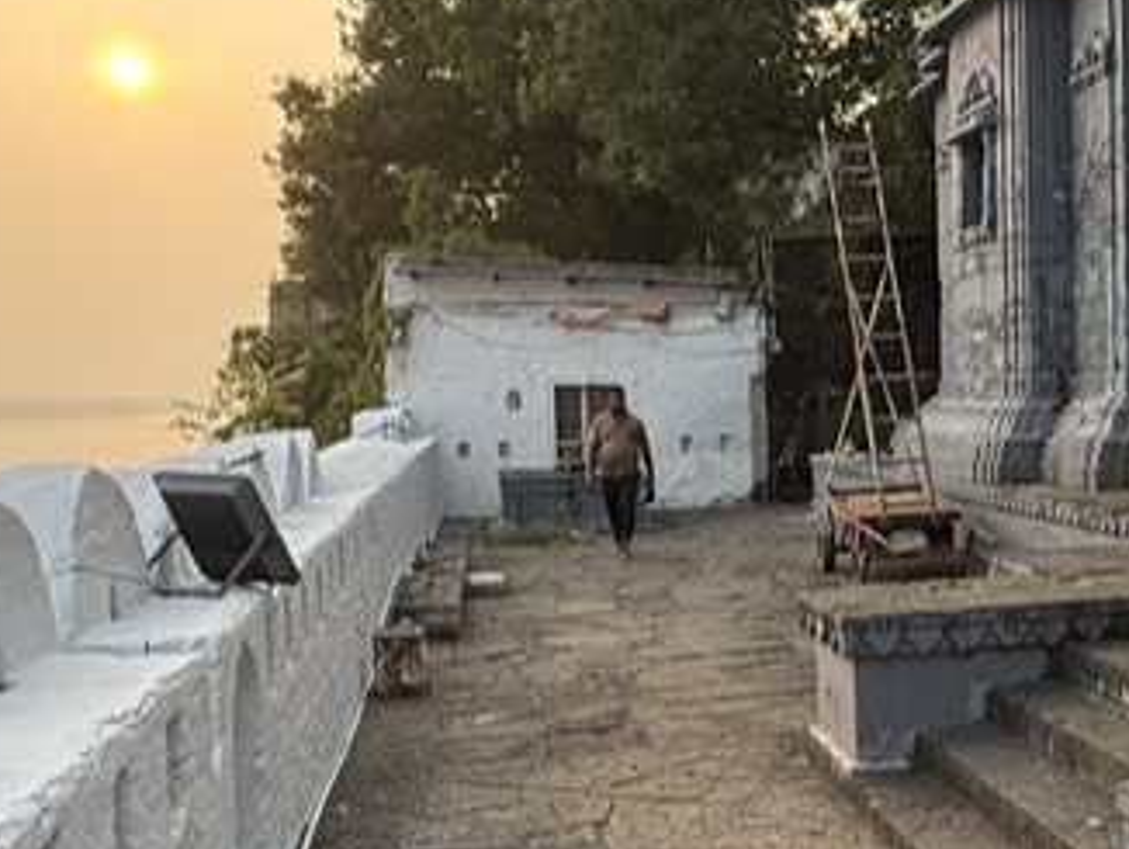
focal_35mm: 44
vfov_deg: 32.9
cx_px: 831
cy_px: 449
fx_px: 1436
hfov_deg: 41.8
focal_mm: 2.22
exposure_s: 1/361
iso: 64
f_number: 2.2
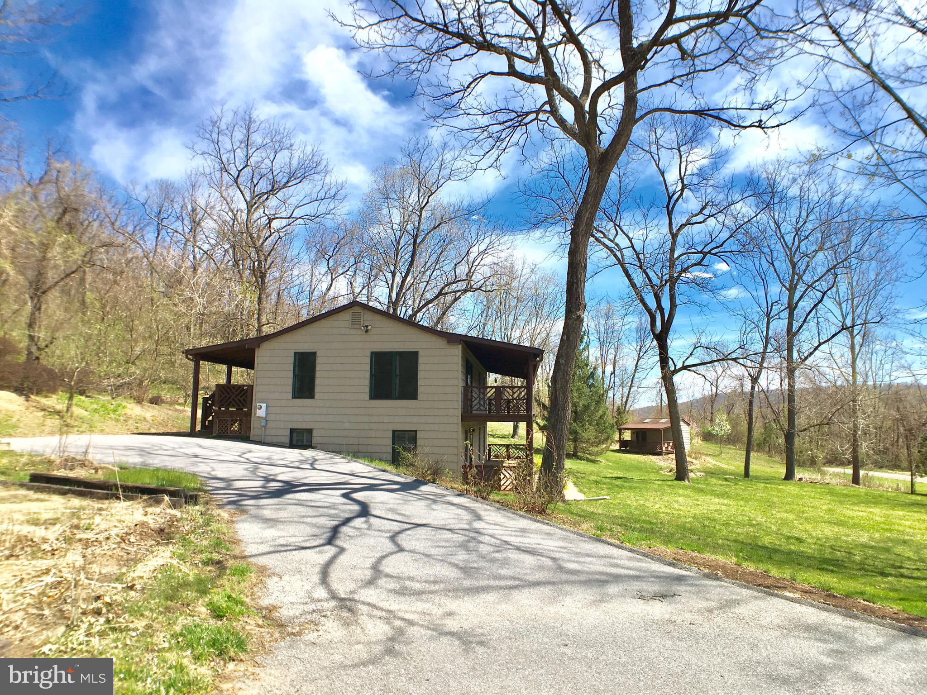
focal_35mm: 29
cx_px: 464
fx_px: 777
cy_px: 348
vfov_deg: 48.2
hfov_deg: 61.7
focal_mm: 4.15
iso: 25
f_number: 2.2
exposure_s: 1/1304
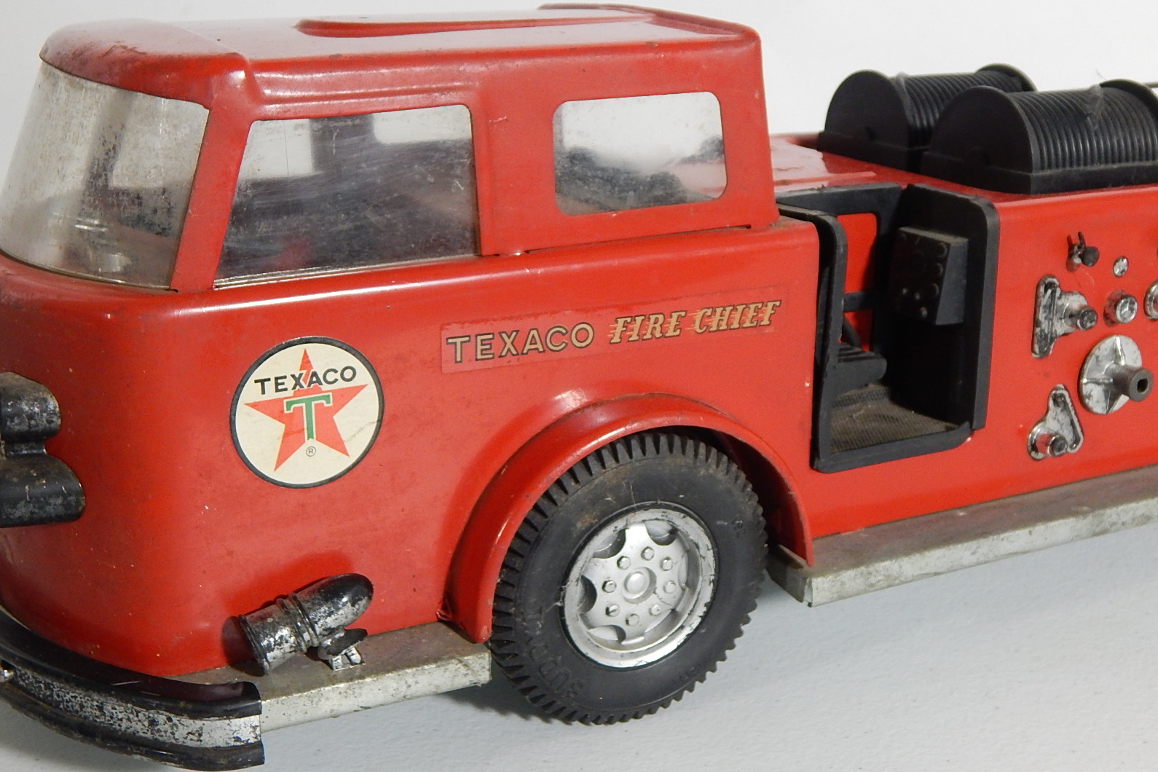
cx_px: 580
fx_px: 1447
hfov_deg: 43.6
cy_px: 372
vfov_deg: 29.9
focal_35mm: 45
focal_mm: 7.7
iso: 400
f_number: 3.6
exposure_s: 1/20
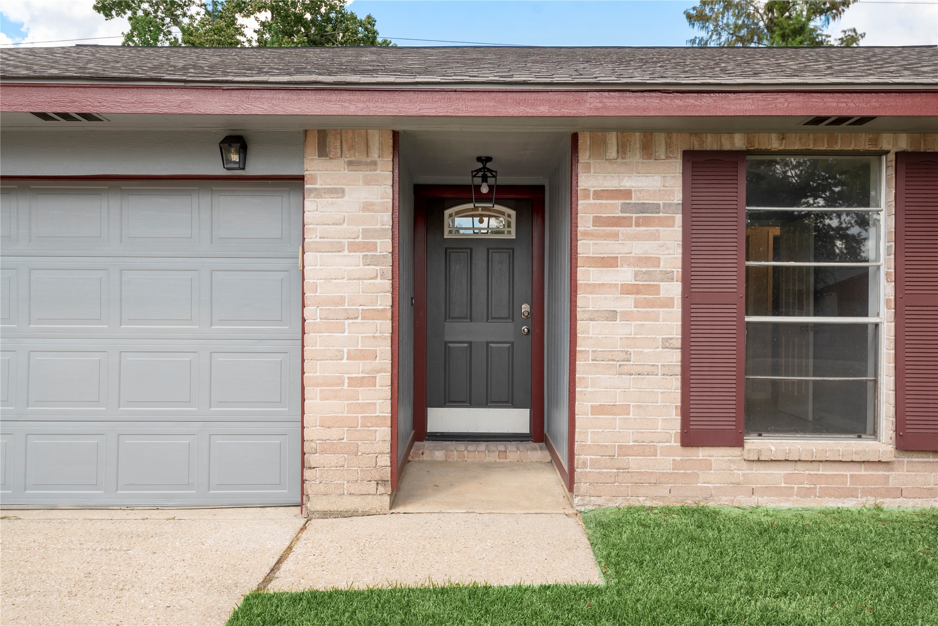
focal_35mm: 28
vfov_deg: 46.4
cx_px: 469
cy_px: 313
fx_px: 730
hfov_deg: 65.5
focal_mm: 28
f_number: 7.1
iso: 100
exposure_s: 1/125
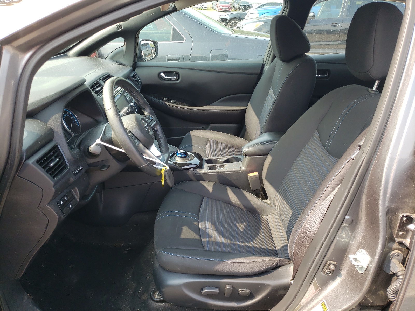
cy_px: 156
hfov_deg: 67.3
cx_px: 208
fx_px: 312
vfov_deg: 53.1
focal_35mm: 26
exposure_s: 1/270
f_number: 1.5
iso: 50
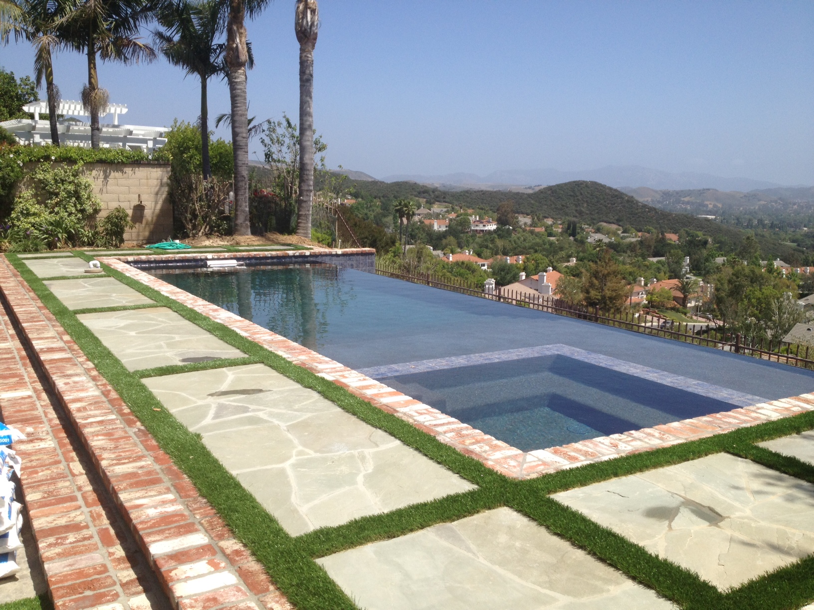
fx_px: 823
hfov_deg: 52.6
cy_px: 305
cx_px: 407
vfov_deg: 40.7
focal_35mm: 35
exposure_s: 1/1905
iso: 64
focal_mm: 4.28
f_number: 2.4
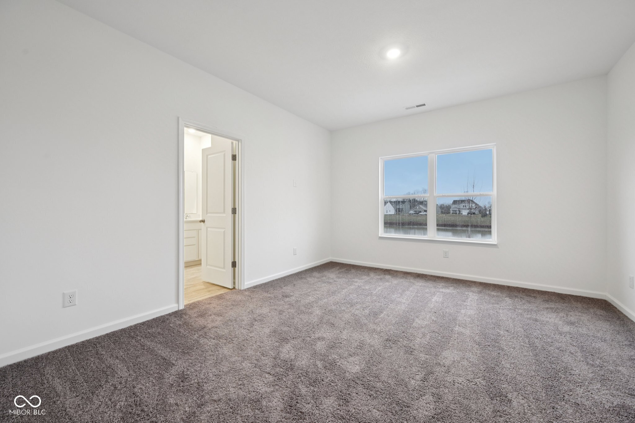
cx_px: 318
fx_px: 247
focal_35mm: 14
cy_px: 212
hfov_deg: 104.3
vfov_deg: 81.2
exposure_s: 1/15
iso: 400
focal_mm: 14
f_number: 8
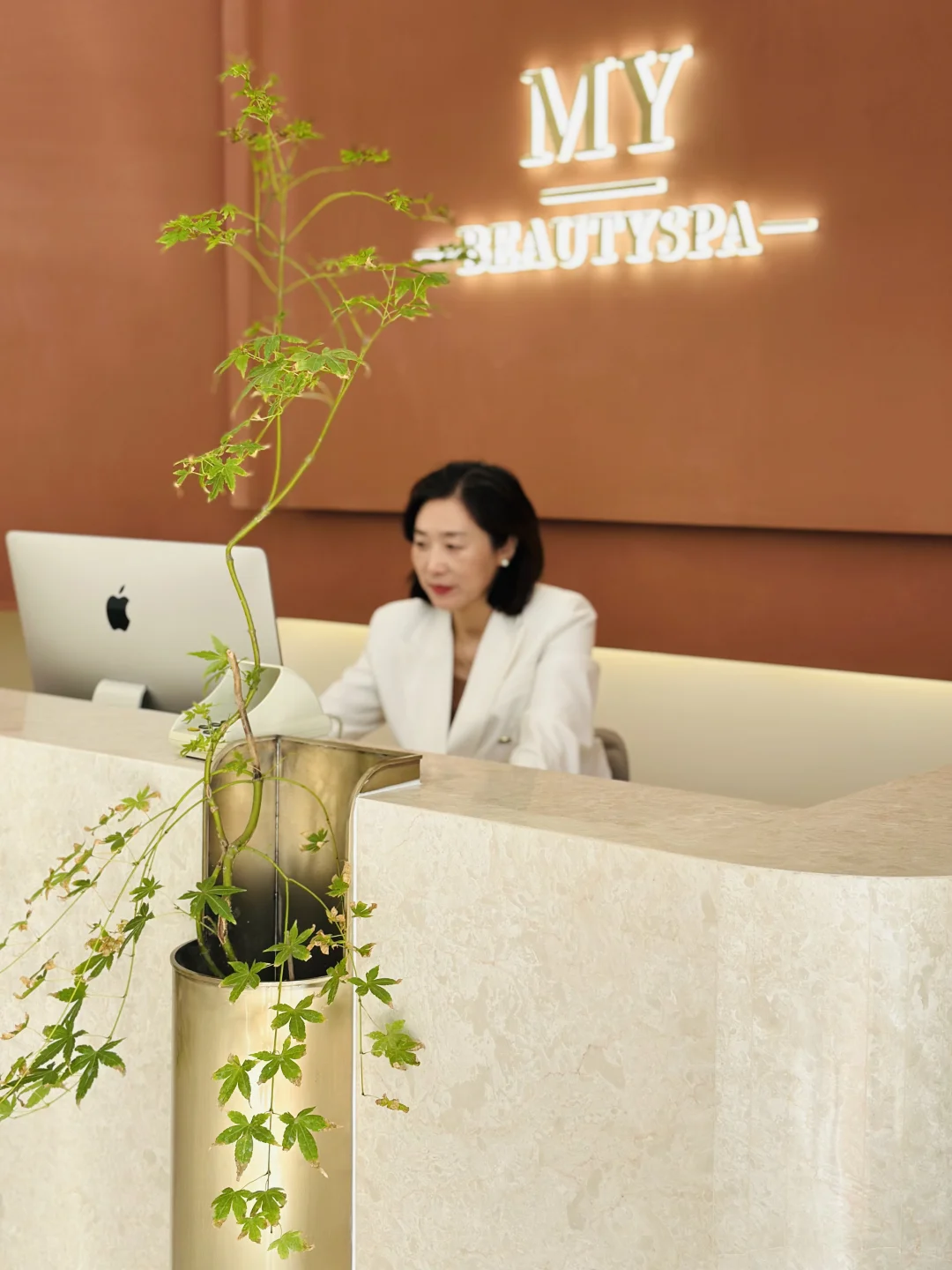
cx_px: 476
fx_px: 1760
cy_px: 635
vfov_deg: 39.7
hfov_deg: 30.3
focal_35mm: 48
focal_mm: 6.86
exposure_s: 1/291
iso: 80
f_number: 1.78
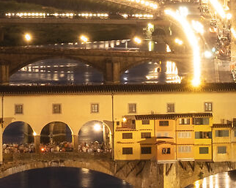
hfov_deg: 2.3
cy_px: 39
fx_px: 5960
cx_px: 111
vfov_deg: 1.8
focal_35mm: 854
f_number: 8
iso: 160
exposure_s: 4.5
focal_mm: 81.3
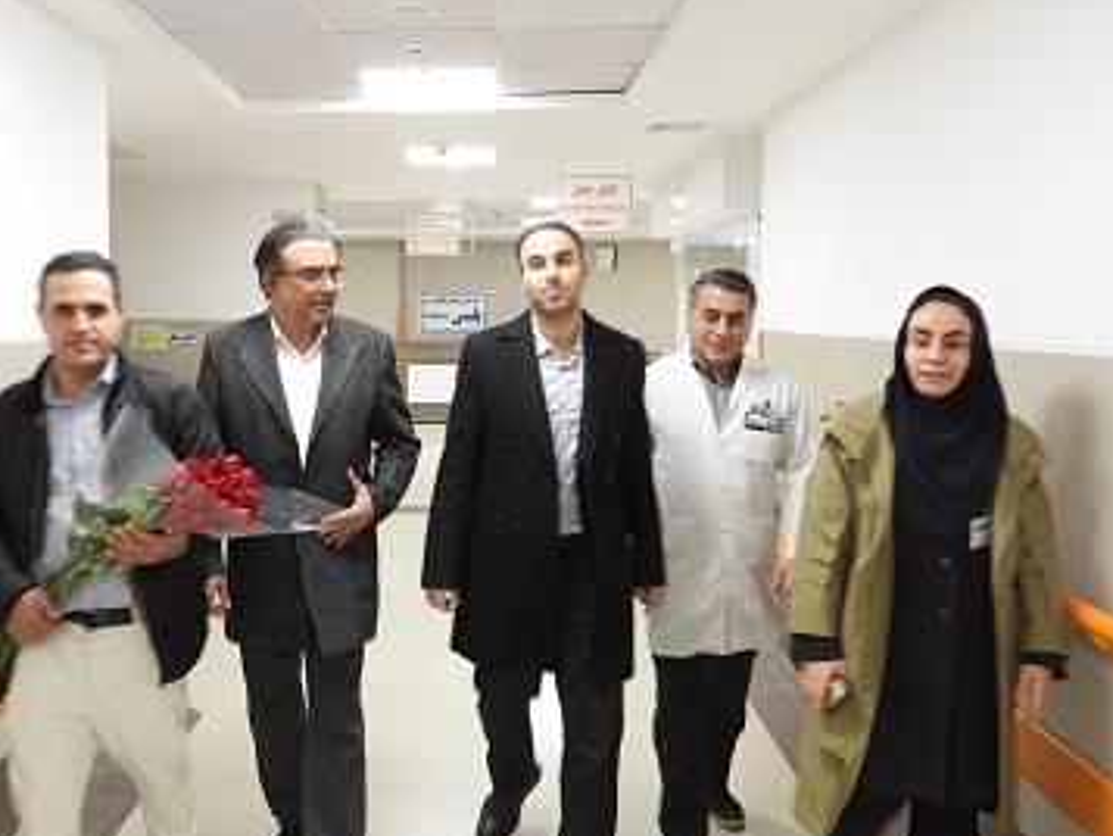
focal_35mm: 31
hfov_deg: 57.6
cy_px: 374
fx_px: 997
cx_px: 416
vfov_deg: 45.4
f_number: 2.8
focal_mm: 4.3
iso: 250
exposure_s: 1/30
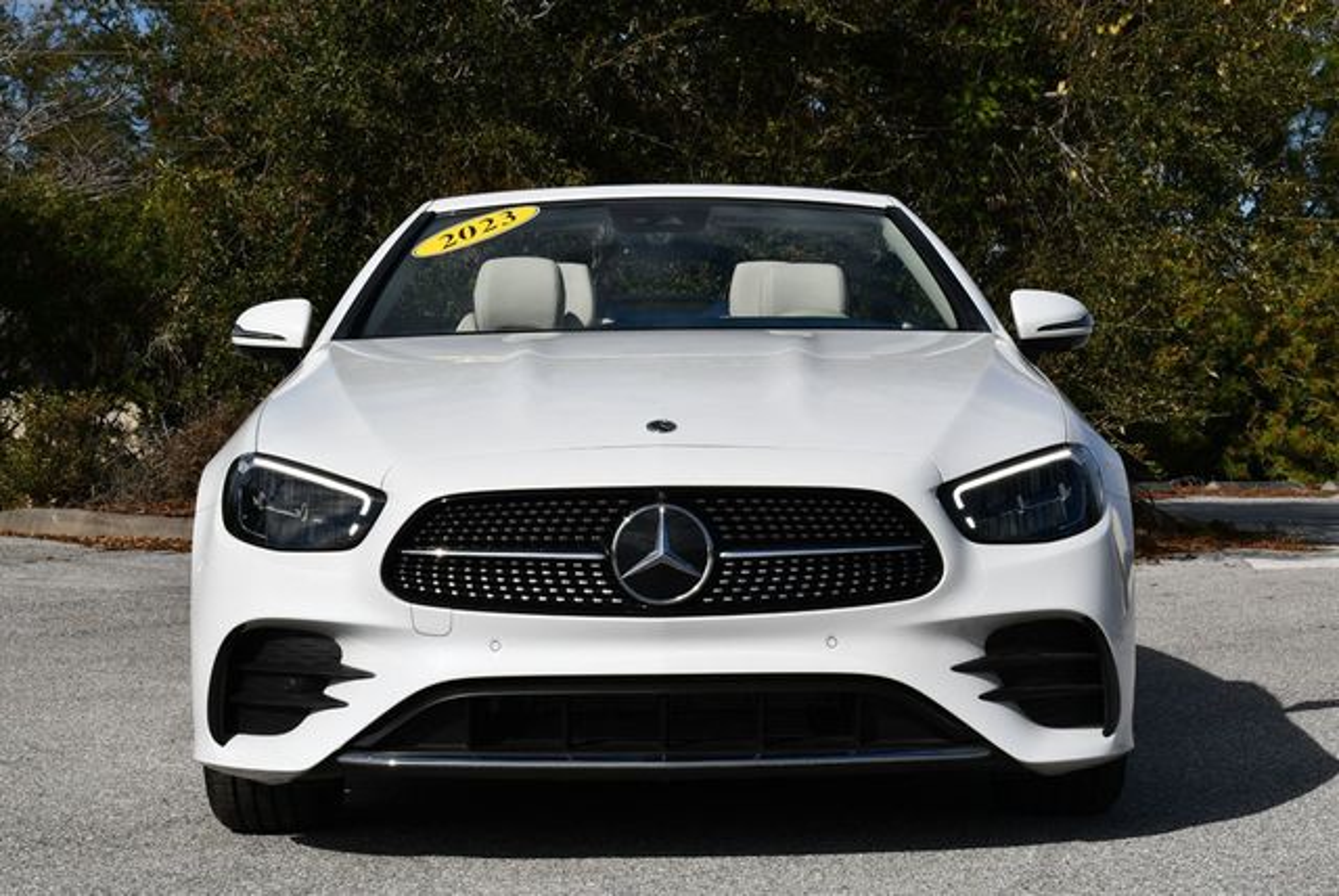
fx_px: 3350
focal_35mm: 90
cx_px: 670
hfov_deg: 22.6
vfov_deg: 15.2
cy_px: 448
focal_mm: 45
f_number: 11
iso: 100
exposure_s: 1/500
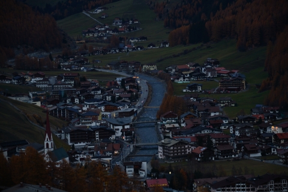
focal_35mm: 158
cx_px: 144
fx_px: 1260
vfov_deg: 8.7
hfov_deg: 13.0
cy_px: 96
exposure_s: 1/60
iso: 200
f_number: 5.6
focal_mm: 105
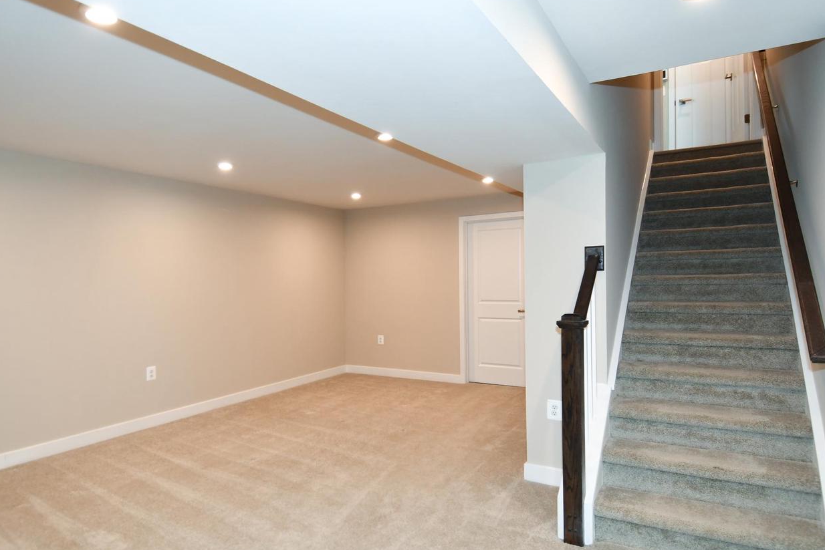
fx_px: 481
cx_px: 357
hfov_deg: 80.8
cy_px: 301
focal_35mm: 21
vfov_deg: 59.4
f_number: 4
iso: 500
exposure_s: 1/60
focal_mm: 12
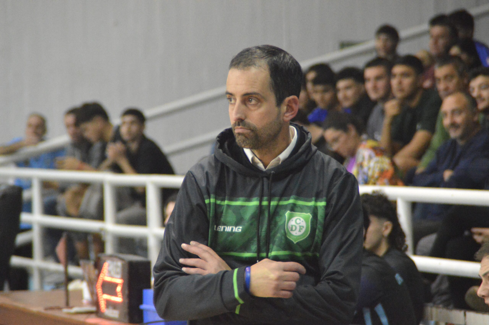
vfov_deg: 4.6
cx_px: 244
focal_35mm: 300
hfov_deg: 6.9
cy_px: 162
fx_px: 4071
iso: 6400
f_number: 6.3
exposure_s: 1/200
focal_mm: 200
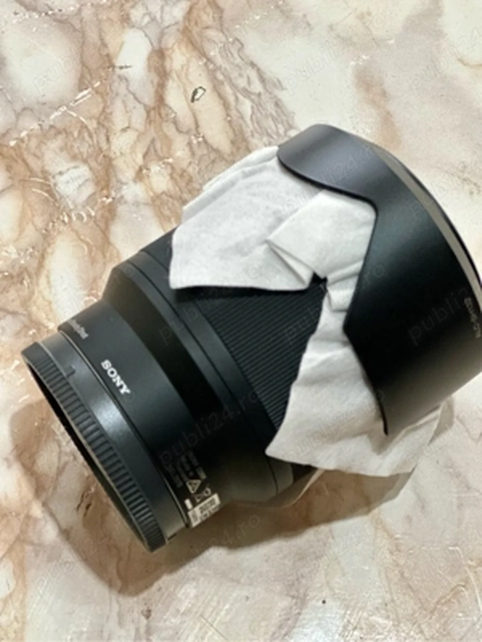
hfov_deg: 19.1
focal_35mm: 77
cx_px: 241
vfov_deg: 25.3
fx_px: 1430
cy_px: 321
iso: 250
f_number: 2.8
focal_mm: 9
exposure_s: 1/33
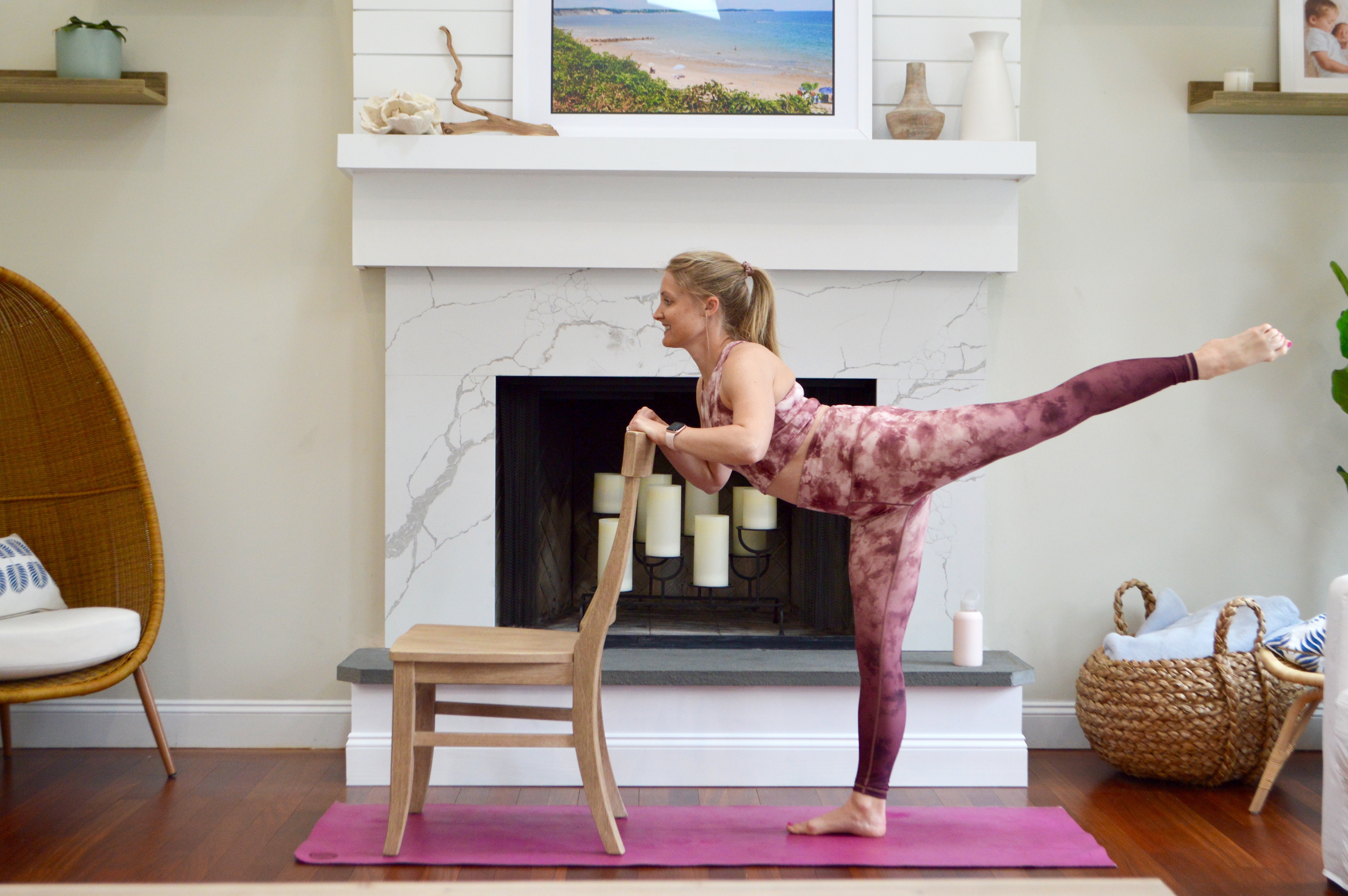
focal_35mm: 57
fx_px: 2132
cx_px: 674
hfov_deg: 35.1
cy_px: 448
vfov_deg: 23.7
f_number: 5
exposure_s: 1/60
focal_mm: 38
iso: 640
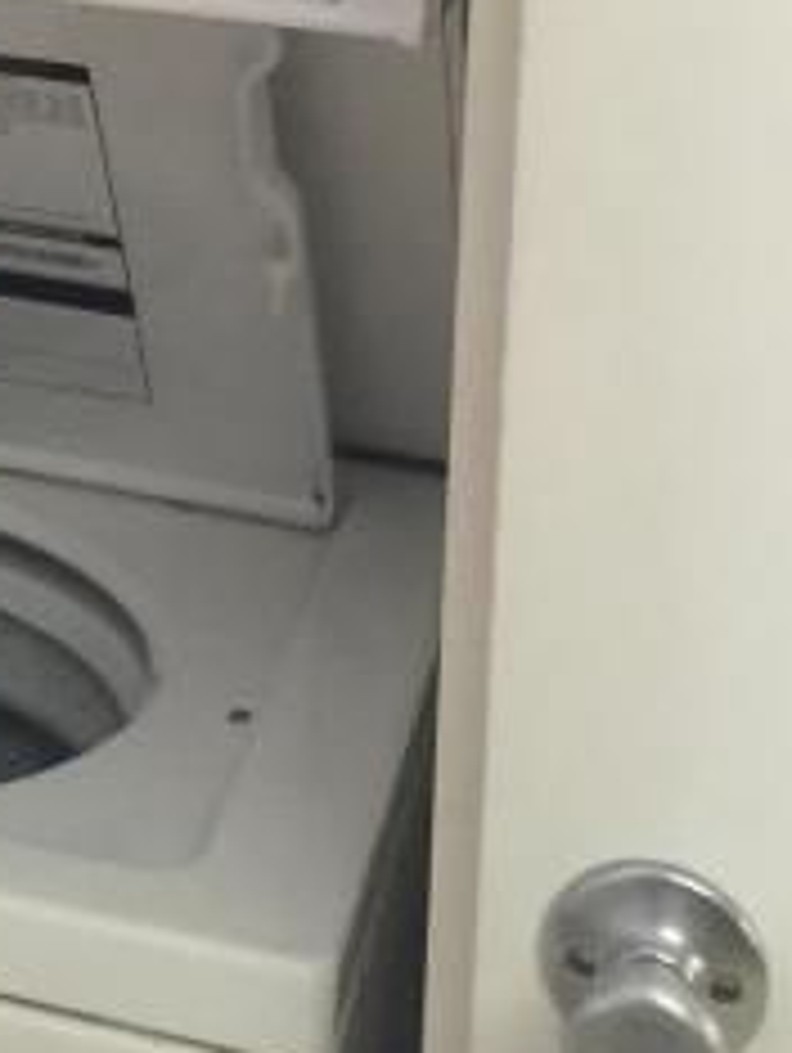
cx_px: -351
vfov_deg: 19.0
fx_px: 2893
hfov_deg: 14.6
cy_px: -333
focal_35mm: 95
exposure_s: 1/15
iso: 100
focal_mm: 4.15
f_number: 2.2
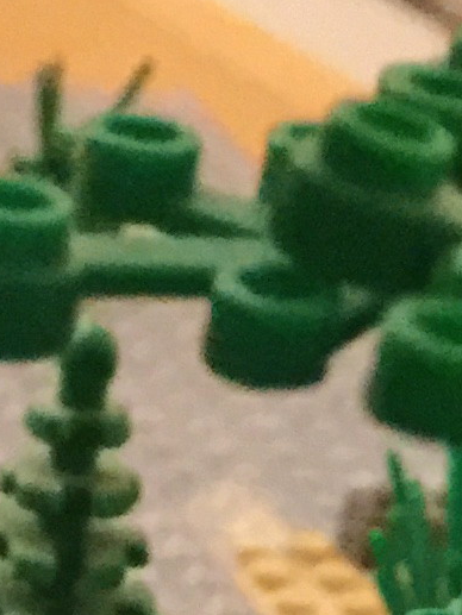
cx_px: -157
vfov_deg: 8.9
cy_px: 1797
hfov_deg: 8.0
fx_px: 3255
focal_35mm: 183
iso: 160
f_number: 2.2
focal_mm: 4.15
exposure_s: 1/4
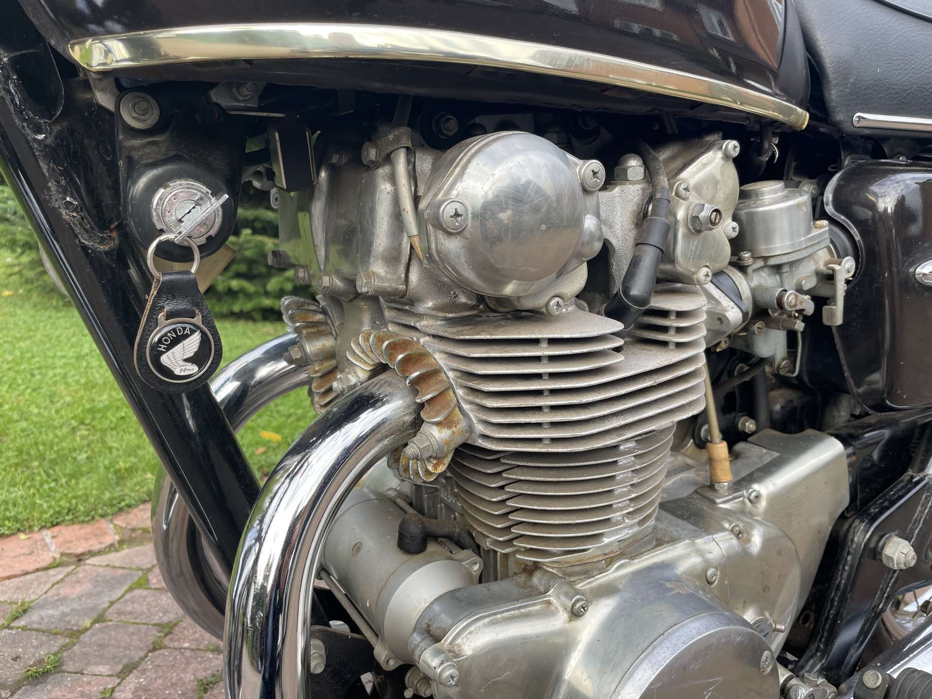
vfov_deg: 53.1
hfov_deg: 67.3
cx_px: 466
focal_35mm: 26
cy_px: 350
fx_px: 700
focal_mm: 4.2
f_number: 1.6
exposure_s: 1/254
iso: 32
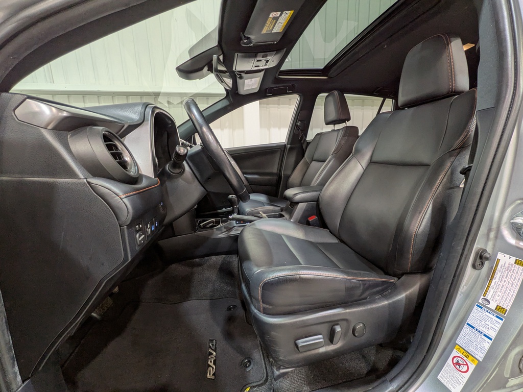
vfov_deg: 85.7
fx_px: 212
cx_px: 262
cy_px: 196
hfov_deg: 102.1
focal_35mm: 14
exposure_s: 1/33.3
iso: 69
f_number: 2.2
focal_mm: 1.83
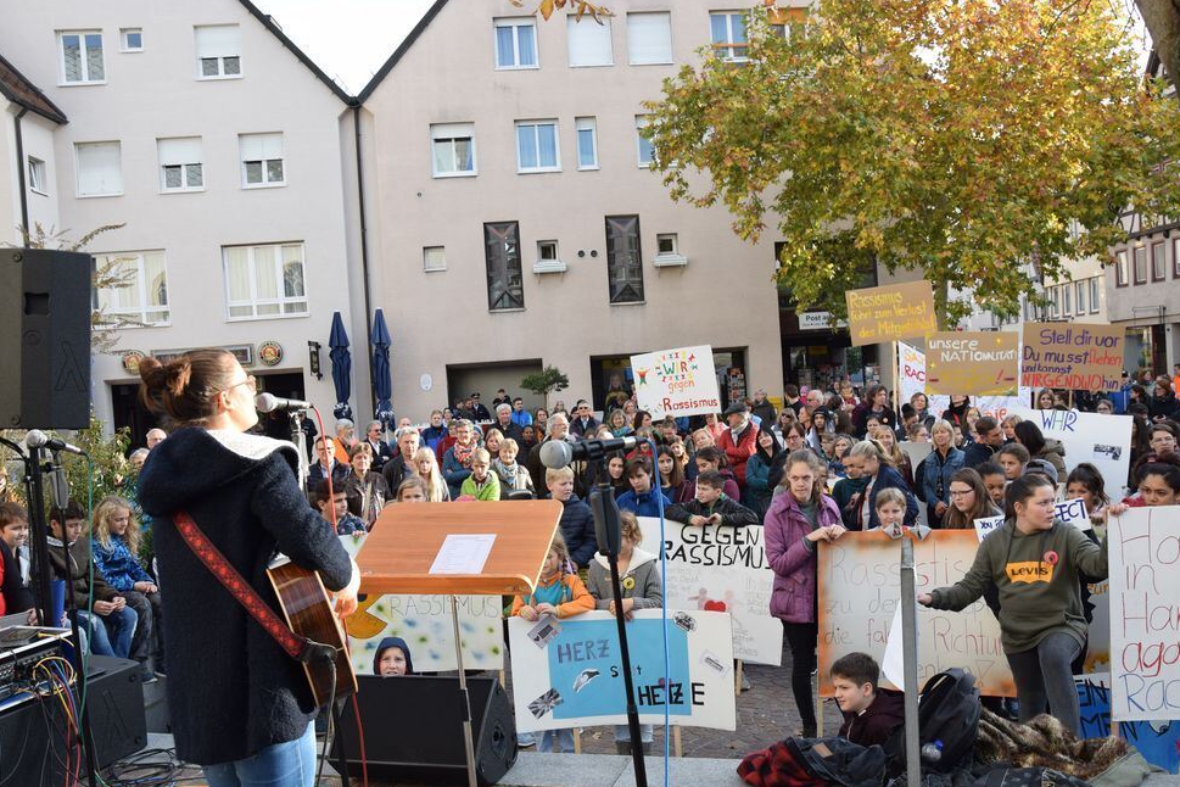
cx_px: 606
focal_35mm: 33
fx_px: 1066
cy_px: 401
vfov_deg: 40.5
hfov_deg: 57.9
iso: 400
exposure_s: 1/250
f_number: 8
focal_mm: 21
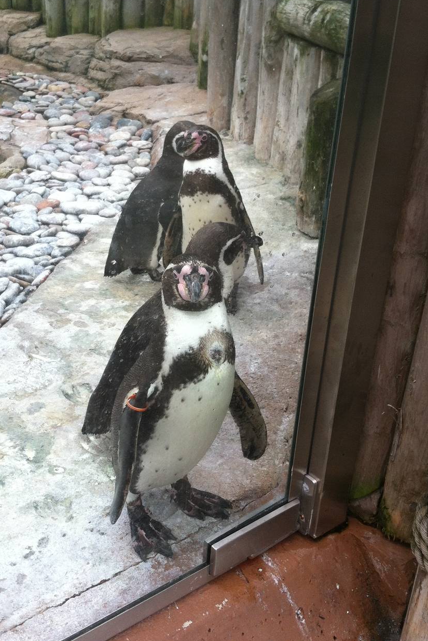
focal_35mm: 47
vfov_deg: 41.9
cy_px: 291
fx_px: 838
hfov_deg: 28.6
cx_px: 176
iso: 80
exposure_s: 1/326
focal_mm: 3.85
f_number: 2.8
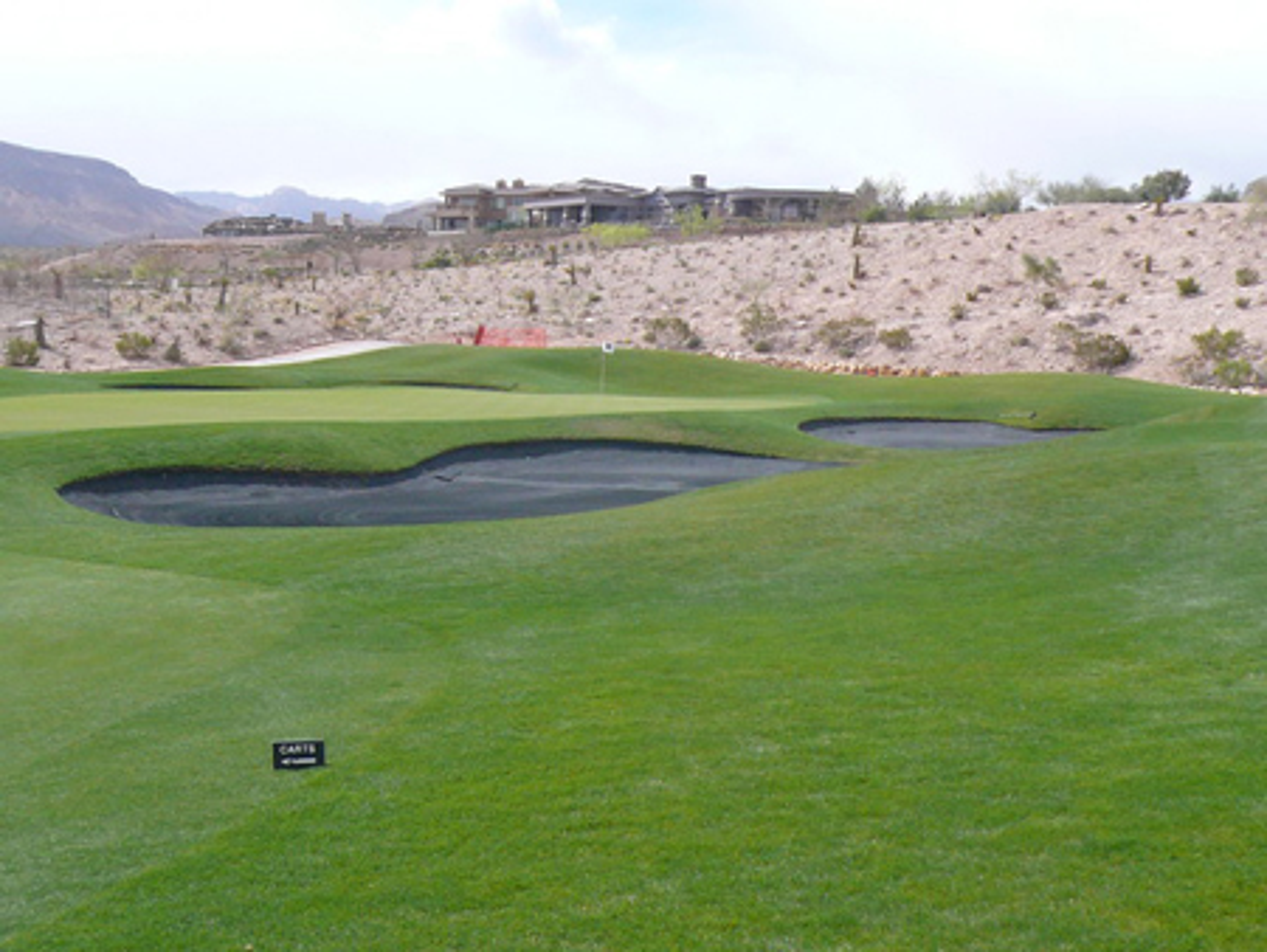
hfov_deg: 42.1
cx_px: 634
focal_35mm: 45
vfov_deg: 32.2
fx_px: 1648
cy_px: 476
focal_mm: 4.9
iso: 100
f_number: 8
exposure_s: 1/160
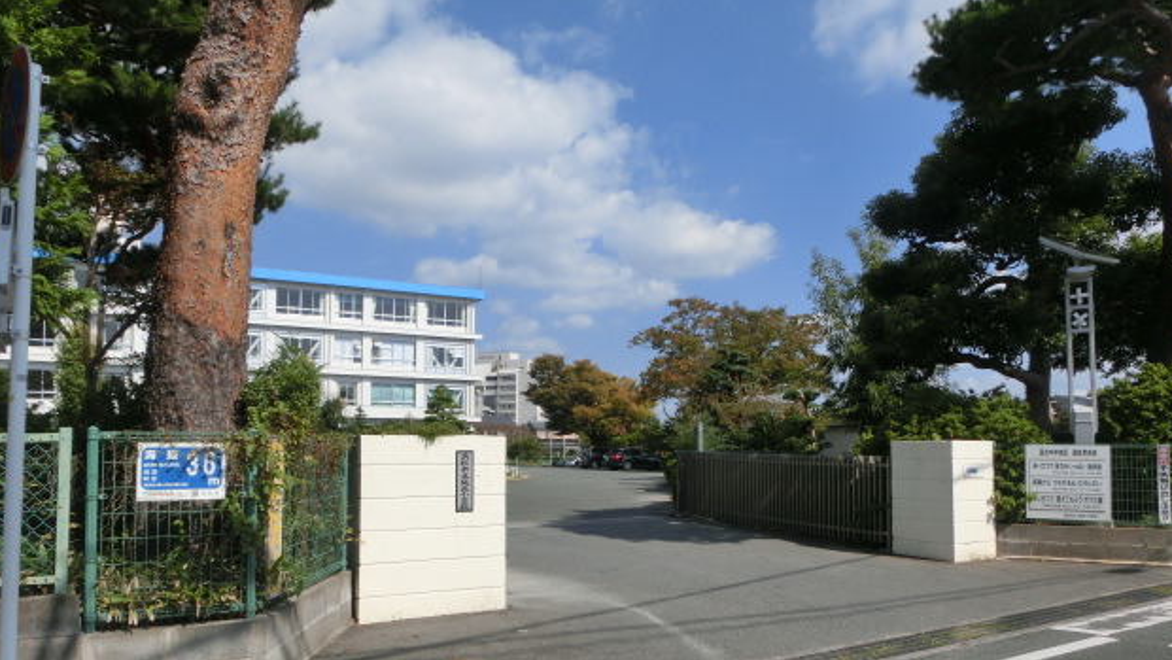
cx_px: 588
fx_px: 839
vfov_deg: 42.6
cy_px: 405
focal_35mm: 27
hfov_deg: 69.9
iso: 80
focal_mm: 4.24
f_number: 7.9
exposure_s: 1/250
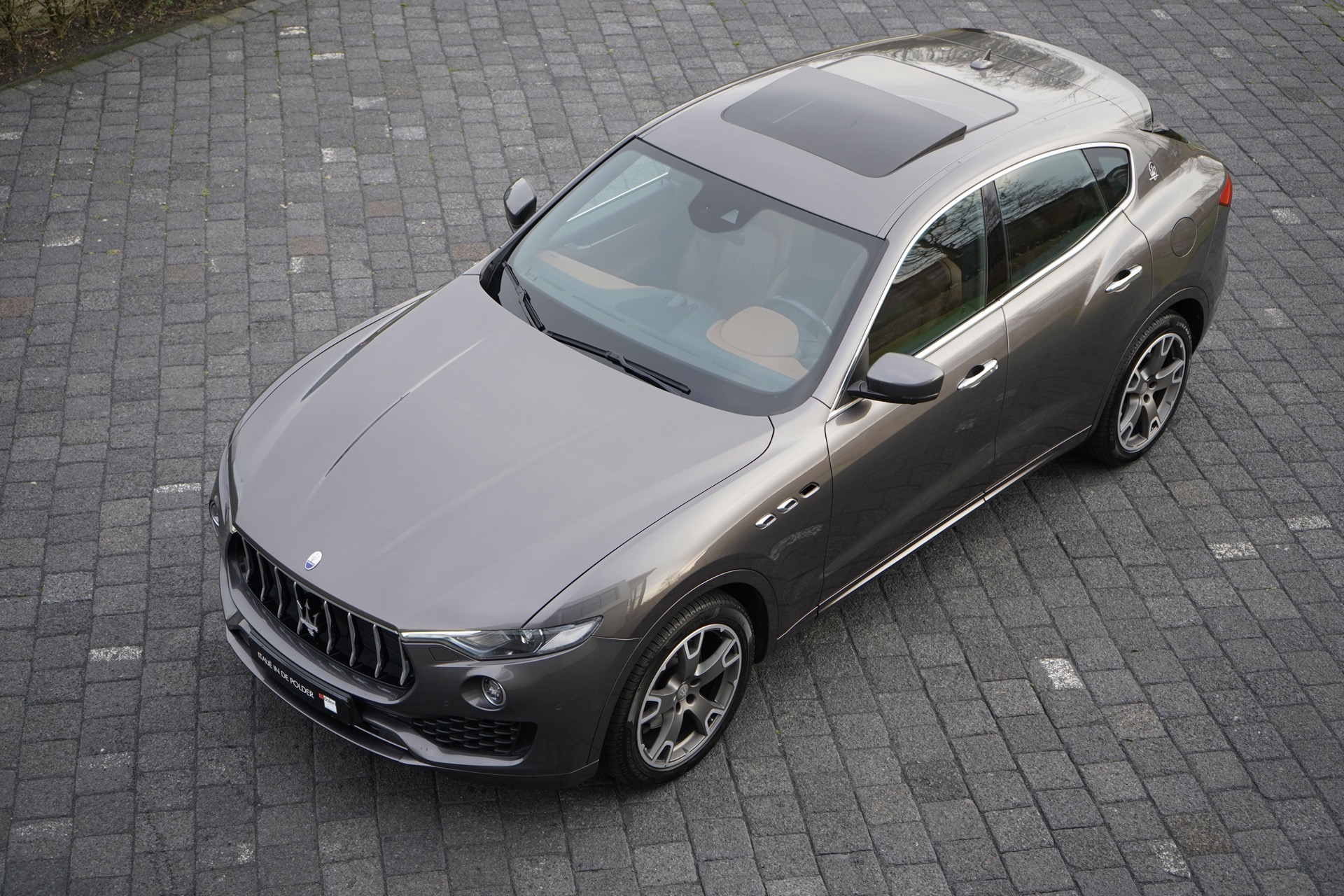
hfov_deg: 37.5
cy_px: 448
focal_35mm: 53
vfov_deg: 25.5
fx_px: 1979
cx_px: 672
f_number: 5
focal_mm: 53
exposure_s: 1/160
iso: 320
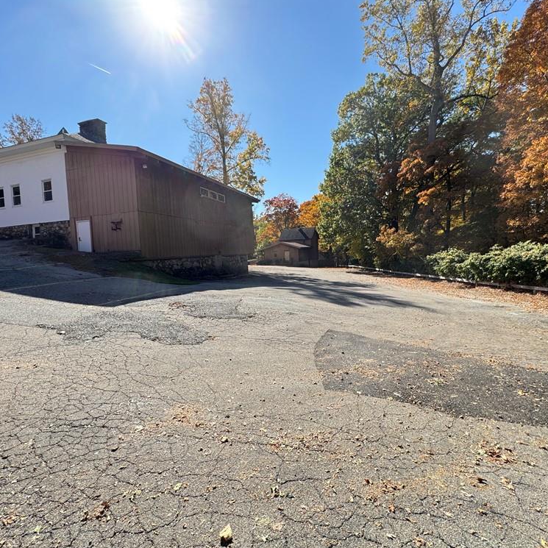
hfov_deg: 84.0
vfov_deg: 84.0
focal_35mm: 17
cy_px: 267
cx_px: 271
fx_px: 304
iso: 50
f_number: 2.2
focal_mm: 2.22
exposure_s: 1/879
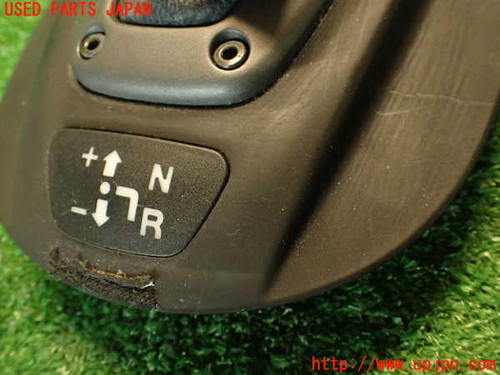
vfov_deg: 44.2
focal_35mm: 32
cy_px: 188
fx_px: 462
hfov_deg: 56.8
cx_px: 250
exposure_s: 1/30
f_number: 2.4
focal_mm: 5.79
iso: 640
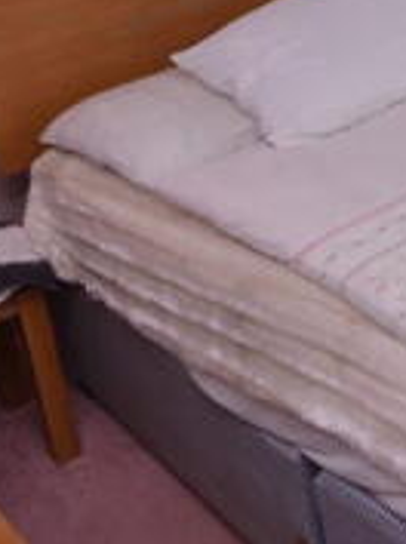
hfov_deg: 21.2
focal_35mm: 59
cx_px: 597
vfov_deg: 30.3
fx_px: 923
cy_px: -15
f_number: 7.1
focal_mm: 11
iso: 320
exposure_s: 1/200
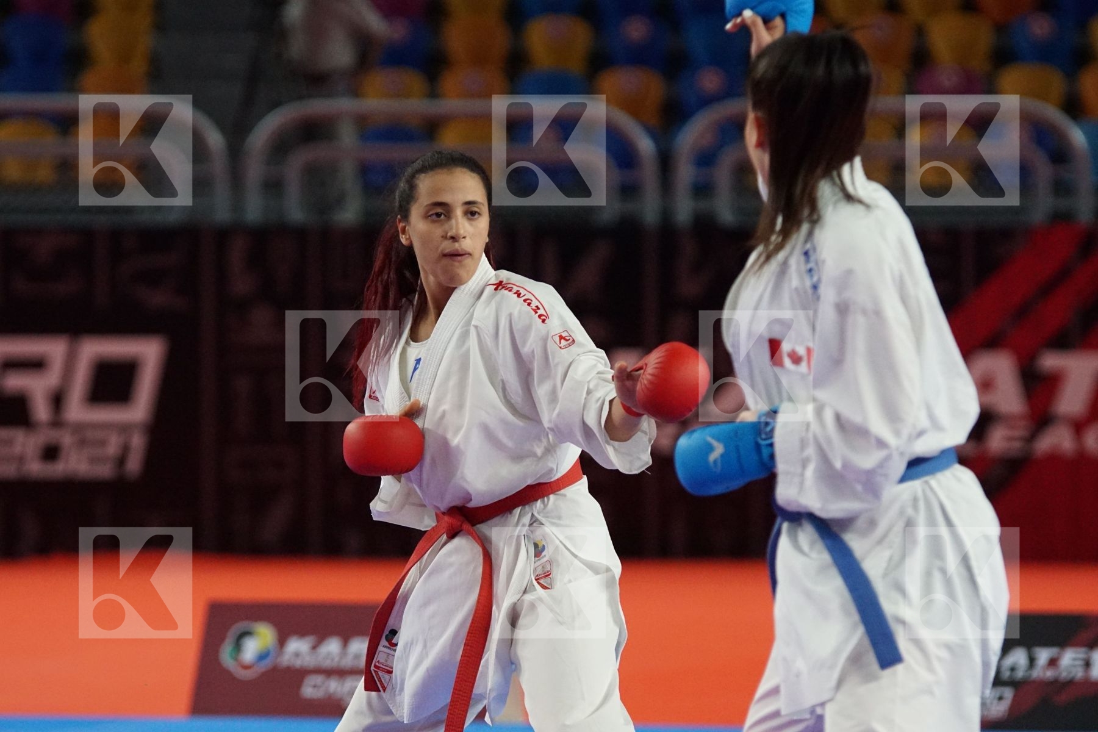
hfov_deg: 9.1
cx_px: 549
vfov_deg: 6.1
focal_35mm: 225
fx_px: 6862
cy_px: 366
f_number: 2.8
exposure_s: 1/2000
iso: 3200
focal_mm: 150
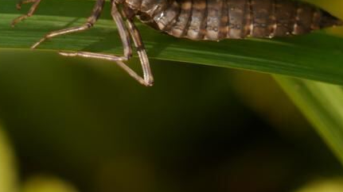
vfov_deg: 1.2
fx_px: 9191
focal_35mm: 1011
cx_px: 107
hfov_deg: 2.1
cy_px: -41
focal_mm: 200
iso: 160
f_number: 5.6
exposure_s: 1/400
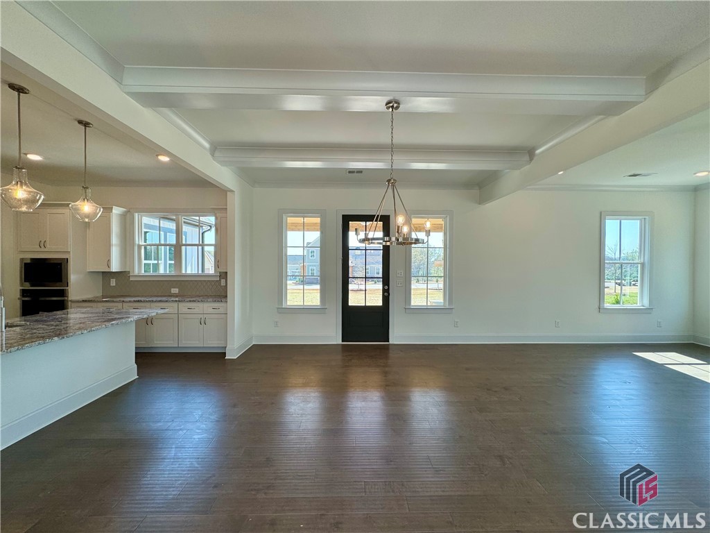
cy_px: 266
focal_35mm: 14
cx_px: 355
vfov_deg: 85.7
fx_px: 287
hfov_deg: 102.1
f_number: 2.2
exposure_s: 1/145
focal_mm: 2.22
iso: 40
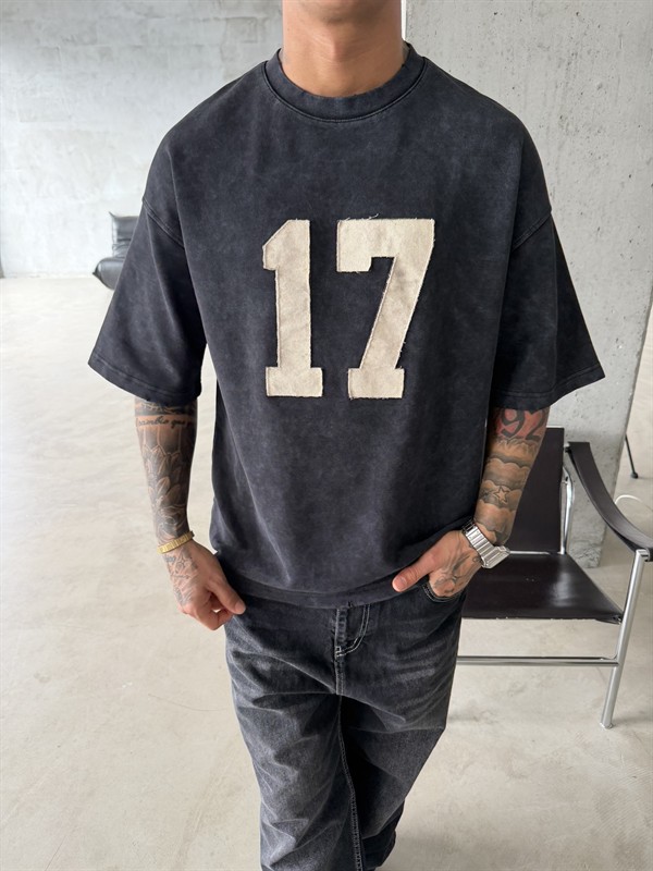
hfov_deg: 56.8
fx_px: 604
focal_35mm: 24
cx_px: 326
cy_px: 436
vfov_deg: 71.6
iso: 125
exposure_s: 1/131
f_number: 1.78
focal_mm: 6.76
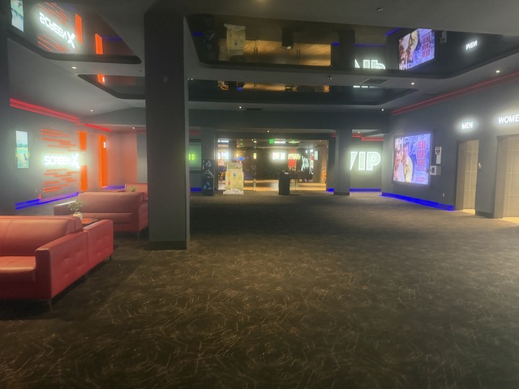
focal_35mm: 24
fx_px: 360
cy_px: 194
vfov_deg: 56.8
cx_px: 260
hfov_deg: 71.6
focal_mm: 6.76
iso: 1000
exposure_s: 1/40
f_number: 1.78
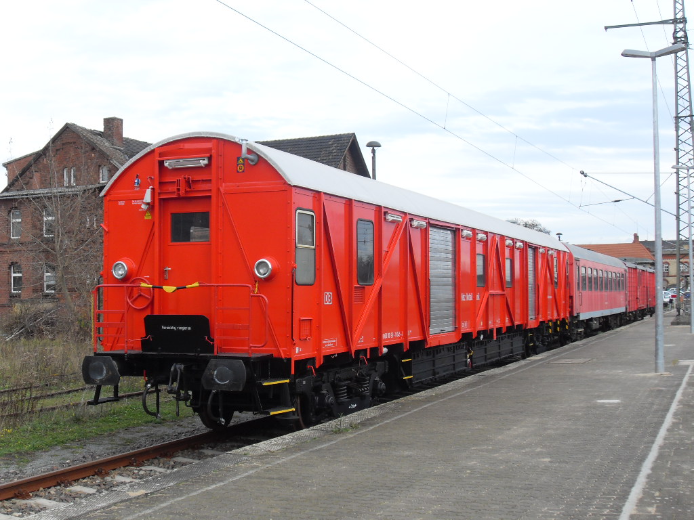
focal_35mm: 50
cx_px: 347
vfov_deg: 29.1
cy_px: 260
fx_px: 1002
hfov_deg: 38.2
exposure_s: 1/180
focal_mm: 8.4
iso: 80
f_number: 3.4
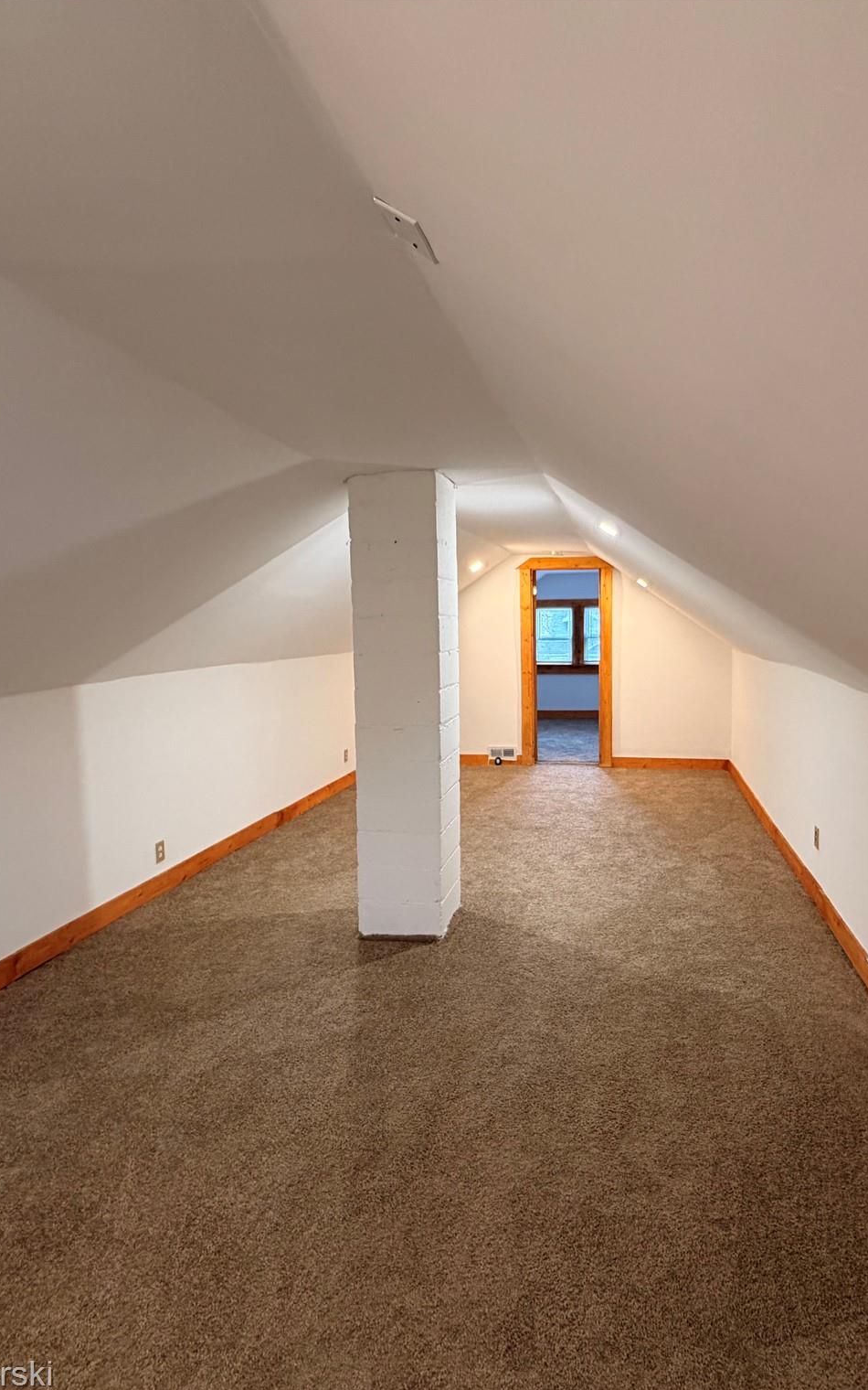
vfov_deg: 85.1
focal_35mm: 20
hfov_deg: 59.0
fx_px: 757
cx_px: 535
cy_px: 697
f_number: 2.2
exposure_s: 1/60
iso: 200
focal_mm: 2.22
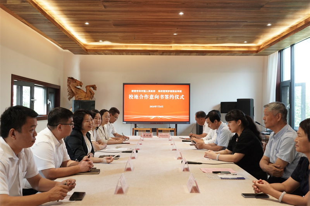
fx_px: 310
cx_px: 155
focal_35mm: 36
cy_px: 103
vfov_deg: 36.9
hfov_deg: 53.1
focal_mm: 36
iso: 2500
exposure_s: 1/60
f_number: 6.3
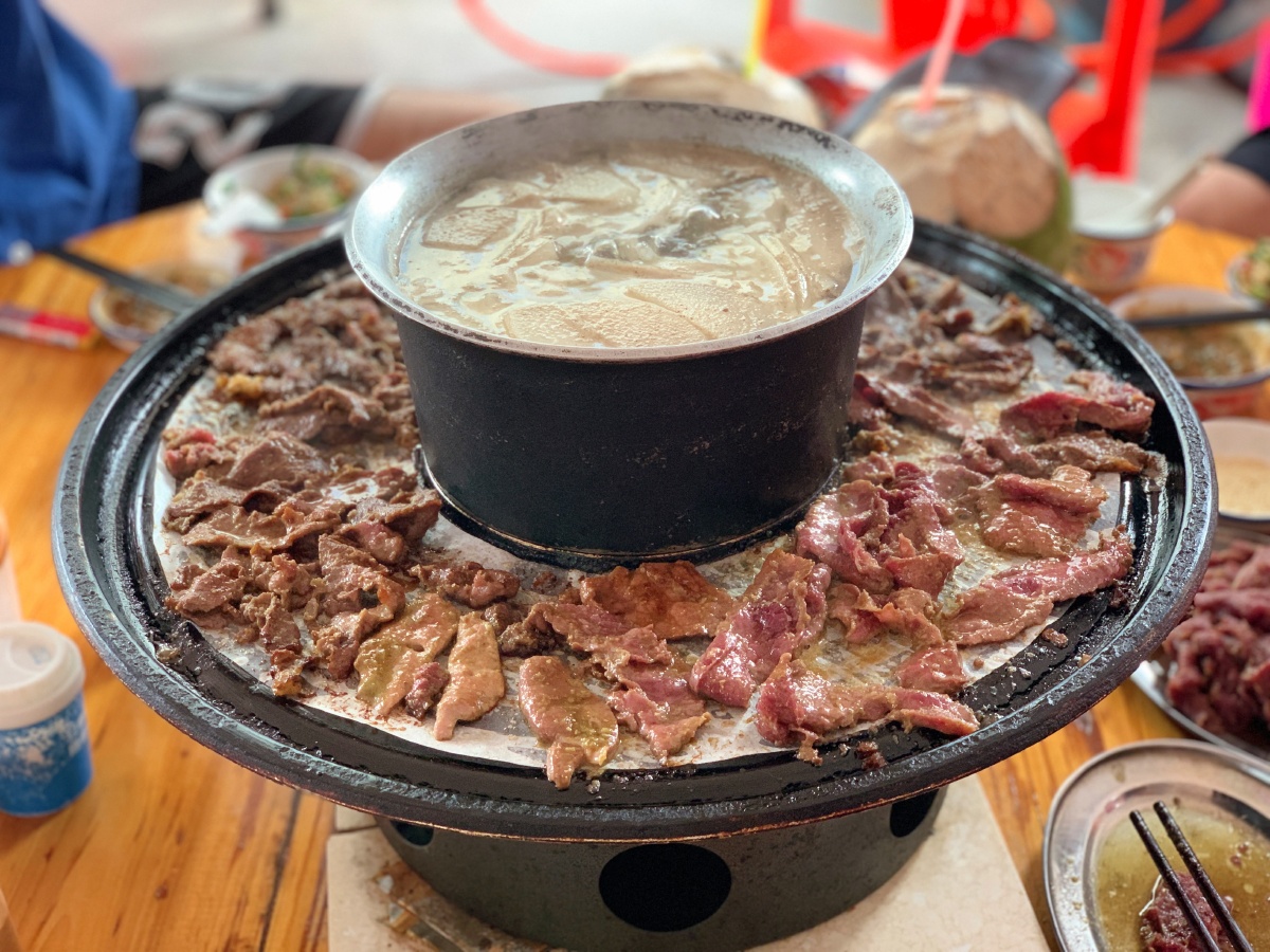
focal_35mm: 52
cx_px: 635
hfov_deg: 36.8
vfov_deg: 28.0
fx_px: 1908
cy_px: 476
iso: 125
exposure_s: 1/70
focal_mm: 6
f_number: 2.4
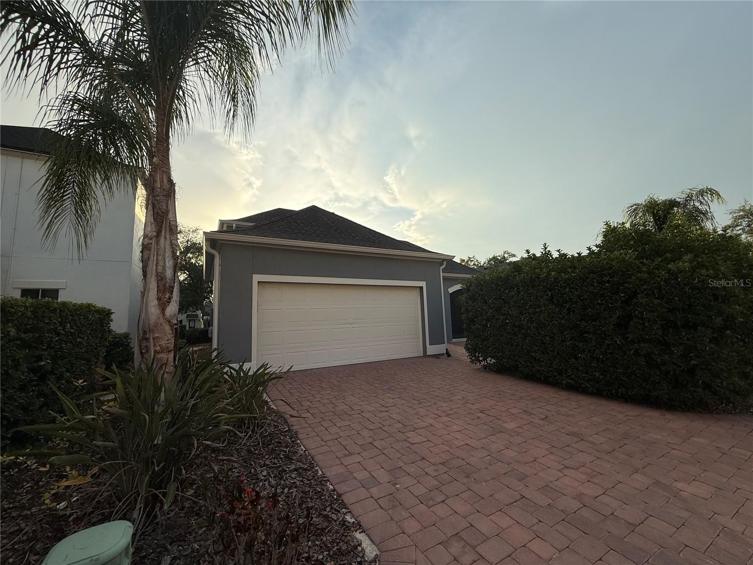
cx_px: 376
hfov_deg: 102.1
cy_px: 282
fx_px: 305
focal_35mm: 14
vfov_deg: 85.7
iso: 50
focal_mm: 2.22
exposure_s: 1/2024
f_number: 2.2
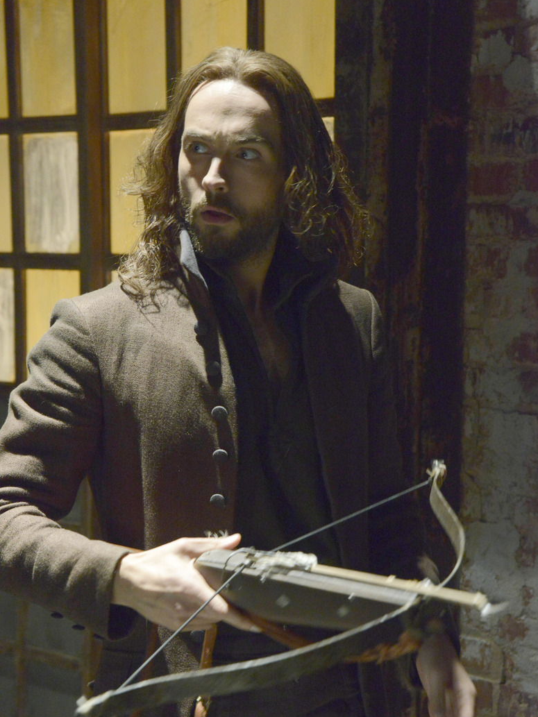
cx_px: 270
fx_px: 1802
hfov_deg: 17.0
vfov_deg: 22.5
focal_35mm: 87
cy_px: 379
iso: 6400
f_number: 5.6
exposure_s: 1/60
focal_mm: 80
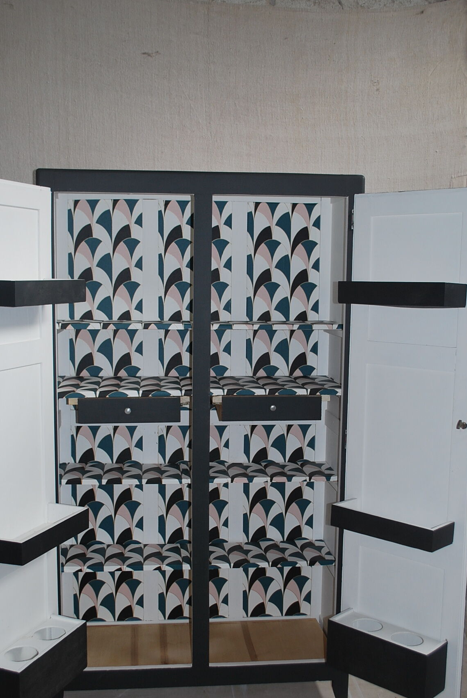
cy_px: 370
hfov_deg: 32.7
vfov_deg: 47.3
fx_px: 795
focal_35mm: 41
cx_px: 220
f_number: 4.2
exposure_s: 1/60
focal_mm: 24
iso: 200
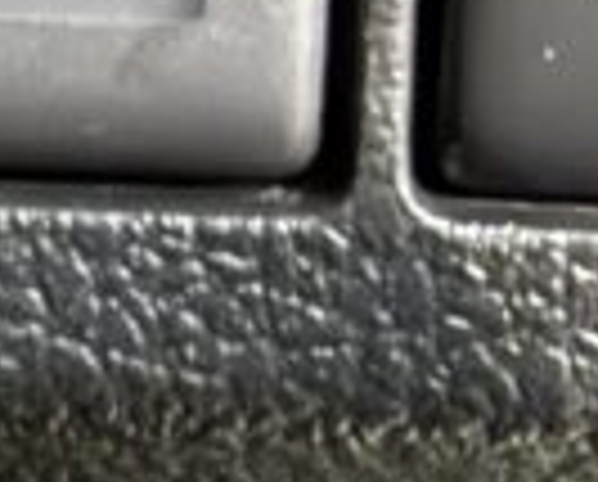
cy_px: -189
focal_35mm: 190
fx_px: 3370
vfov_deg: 8.0
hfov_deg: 9.8
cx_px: -306
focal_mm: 2.22
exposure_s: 1/13
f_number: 2.2
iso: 1000
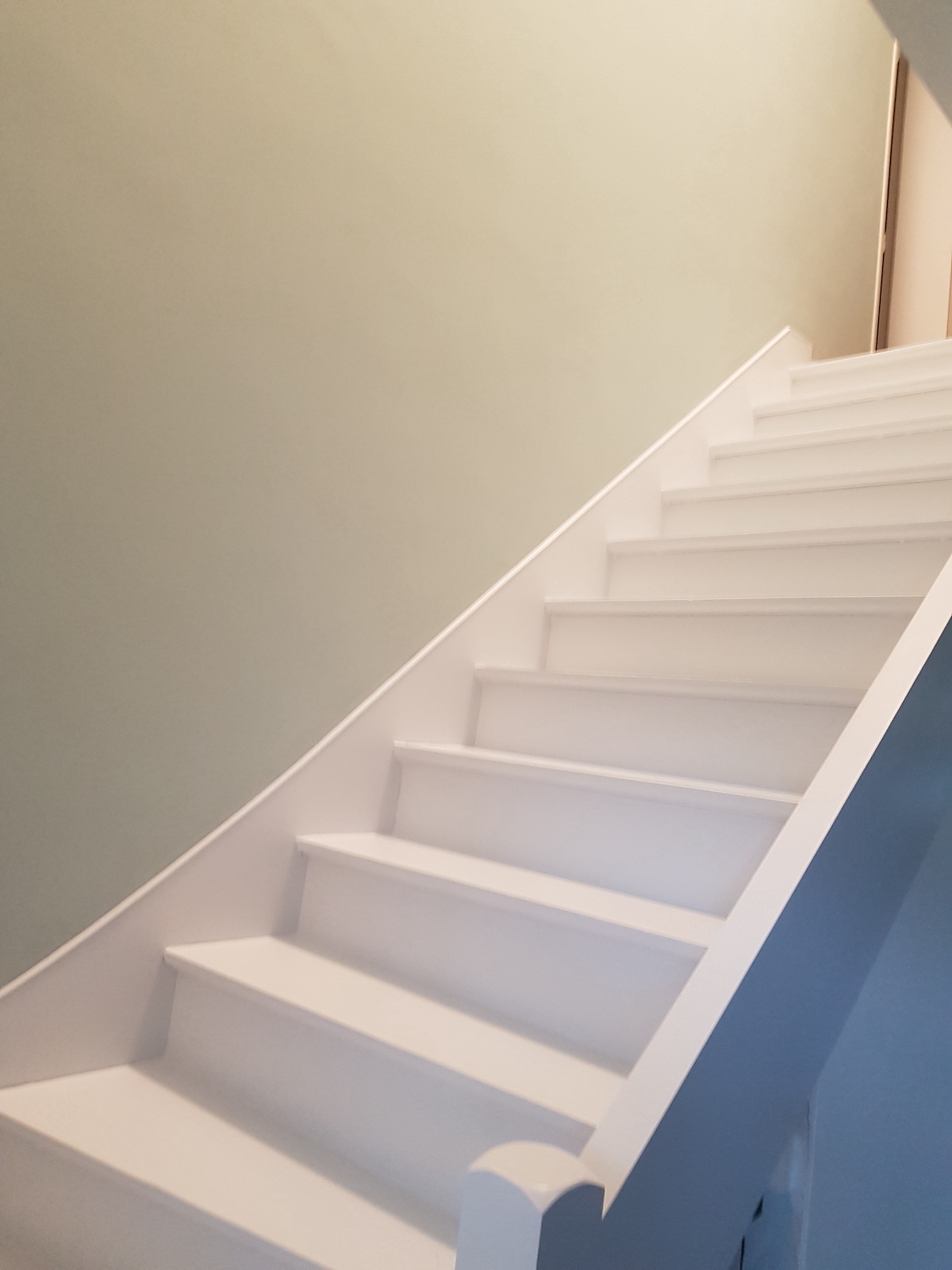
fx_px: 953
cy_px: 635
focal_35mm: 26
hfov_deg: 53.1
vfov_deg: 67.3
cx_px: 476
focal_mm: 4.2
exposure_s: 1/17
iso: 200
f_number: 1.7
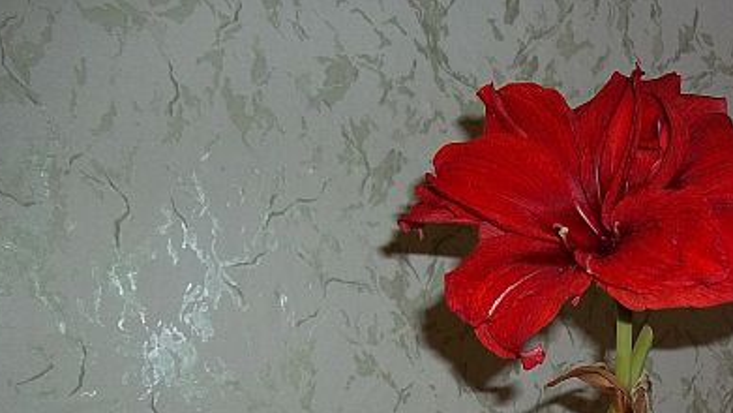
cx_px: 542
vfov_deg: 20.2
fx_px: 1108
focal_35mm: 57
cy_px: 447
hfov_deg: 35.9
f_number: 2.9
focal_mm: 5.7
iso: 160
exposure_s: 1/30
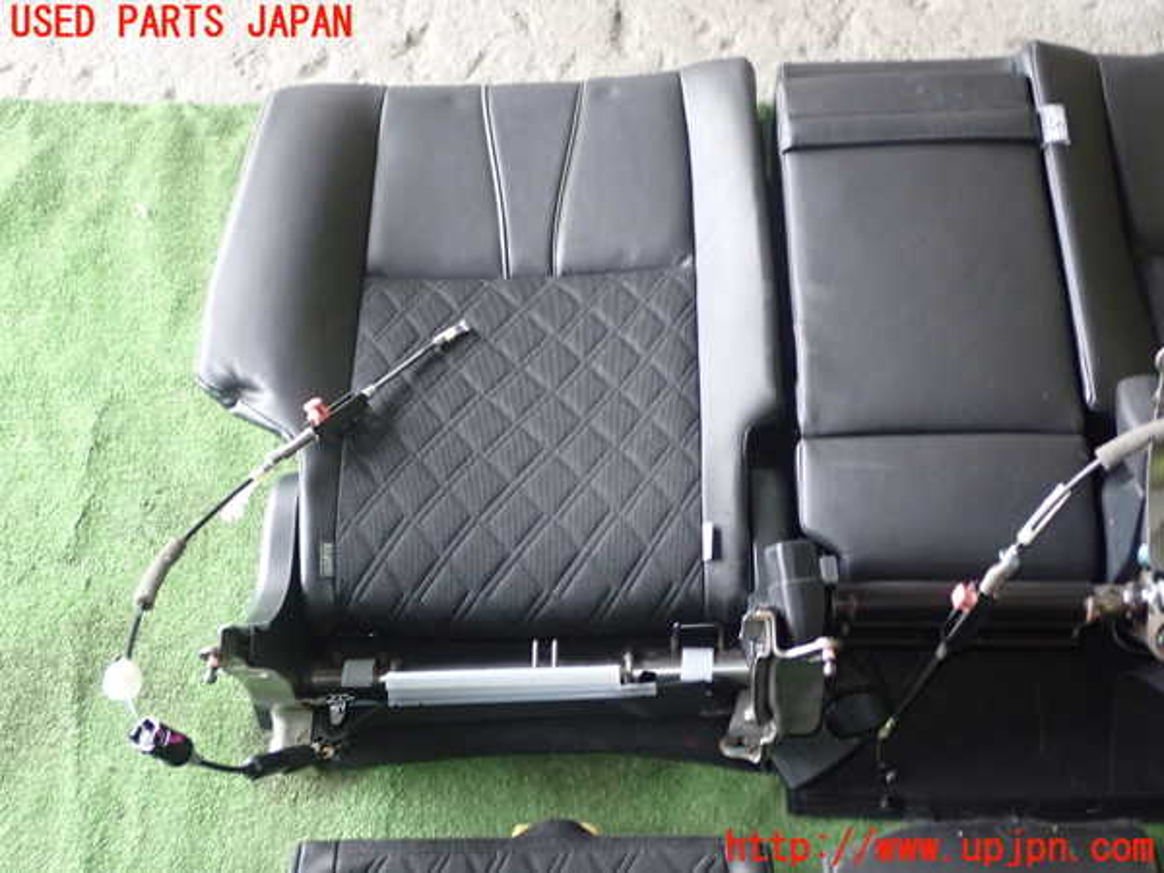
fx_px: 1379
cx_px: 582
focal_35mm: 41
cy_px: 436
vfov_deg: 35.1
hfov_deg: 45.8
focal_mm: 7.31
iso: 500
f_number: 2.8
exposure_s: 1/40
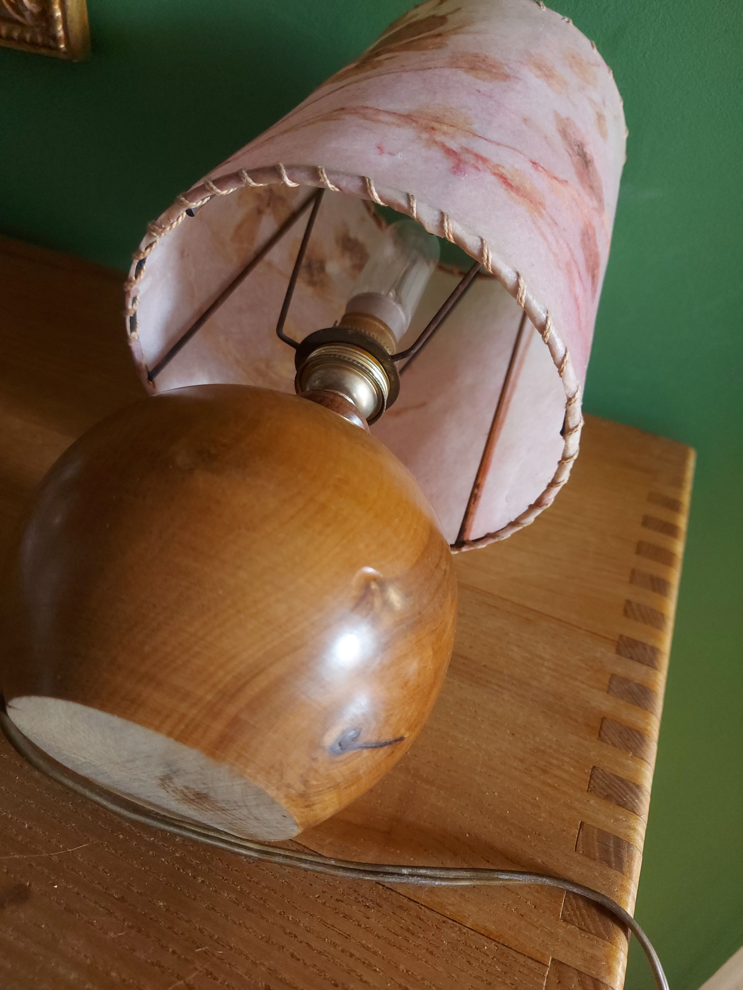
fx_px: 687
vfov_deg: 71.6
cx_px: 372
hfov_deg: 56.8
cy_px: 495
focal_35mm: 24
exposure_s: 1/25
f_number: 1.8
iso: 250
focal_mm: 5.23
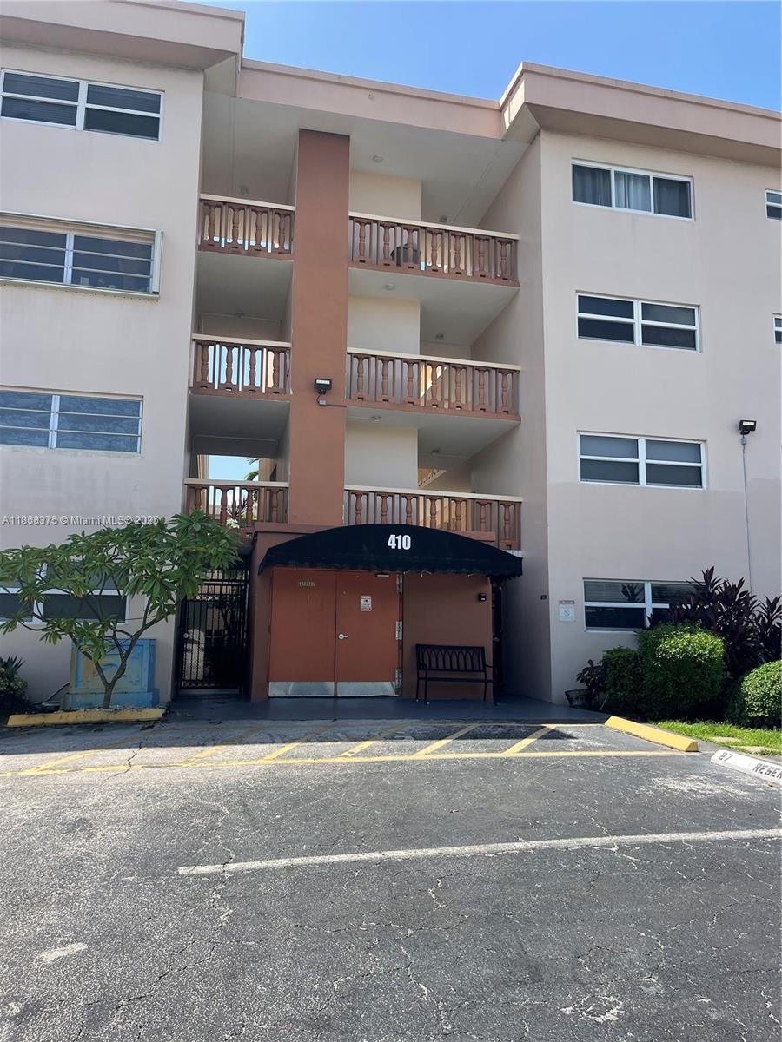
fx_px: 753
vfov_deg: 69.4
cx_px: 391
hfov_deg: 54.9
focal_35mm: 25
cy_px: 521
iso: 32
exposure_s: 1/1795
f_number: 1.6
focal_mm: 5.1
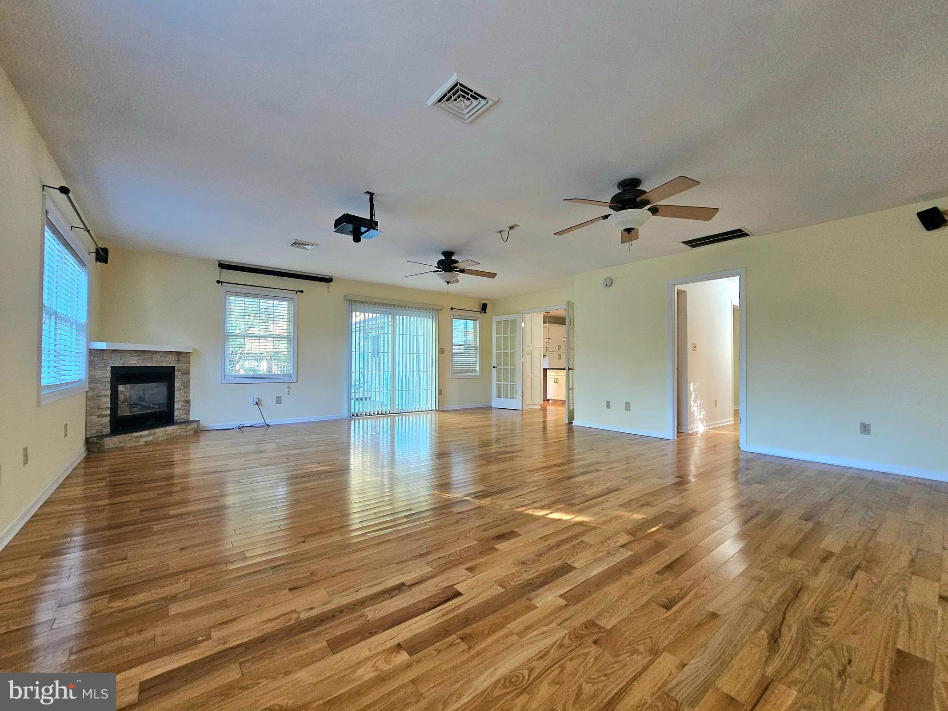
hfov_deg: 106.2
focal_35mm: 13
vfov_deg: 89.9
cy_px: 356
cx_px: 474
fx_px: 356
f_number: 2.2
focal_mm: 2.2
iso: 320
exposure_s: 1/40
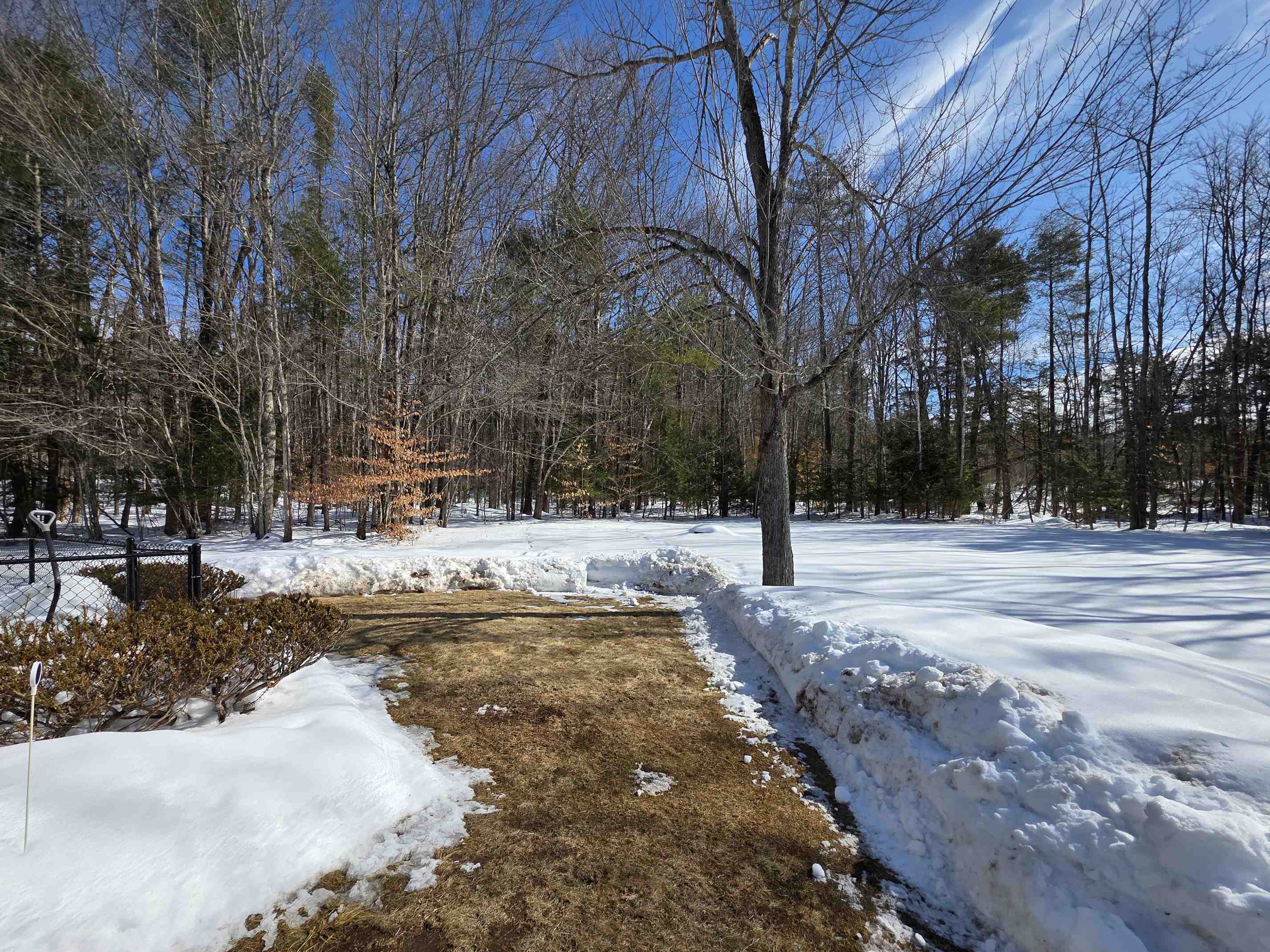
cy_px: 486
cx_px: 616
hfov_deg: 102.0
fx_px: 514
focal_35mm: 14
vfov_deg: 85.6
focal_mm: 2.2
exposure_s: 1/2607
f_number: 1.9
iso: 40
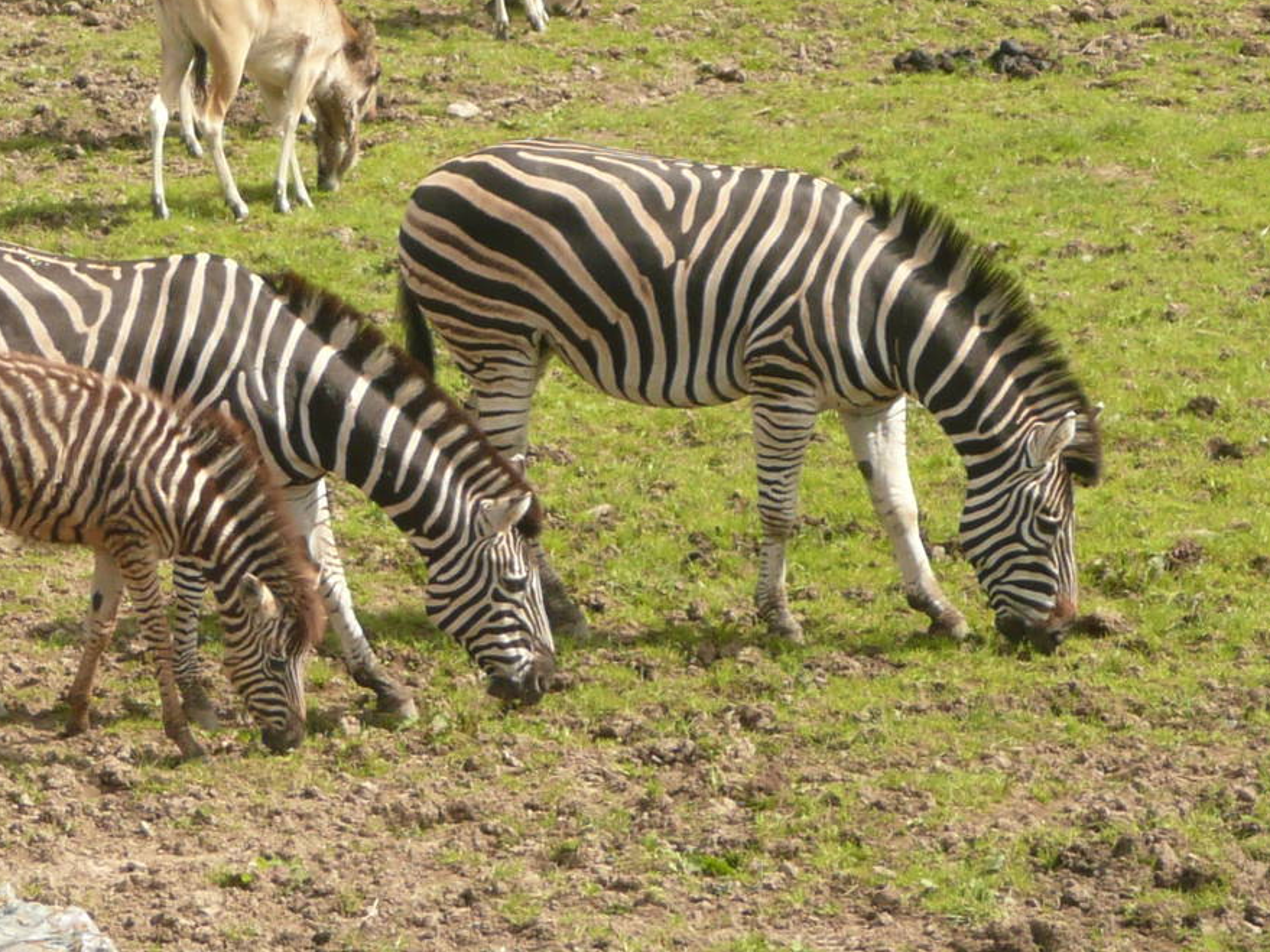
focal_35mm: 324
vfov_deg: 4.6
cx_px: 272
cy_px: 224
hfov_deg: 6.1
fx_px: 11885
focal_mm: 19.5
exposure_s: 1/320
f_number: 4.7
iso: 100
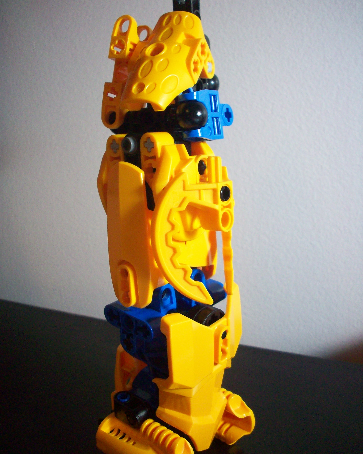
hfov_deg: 38.2
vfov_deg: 46.8
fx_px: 524
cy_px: 214
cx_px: 181
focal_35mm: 39
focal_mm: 6.2
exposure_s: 1/35.8
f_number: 2.8
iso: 160
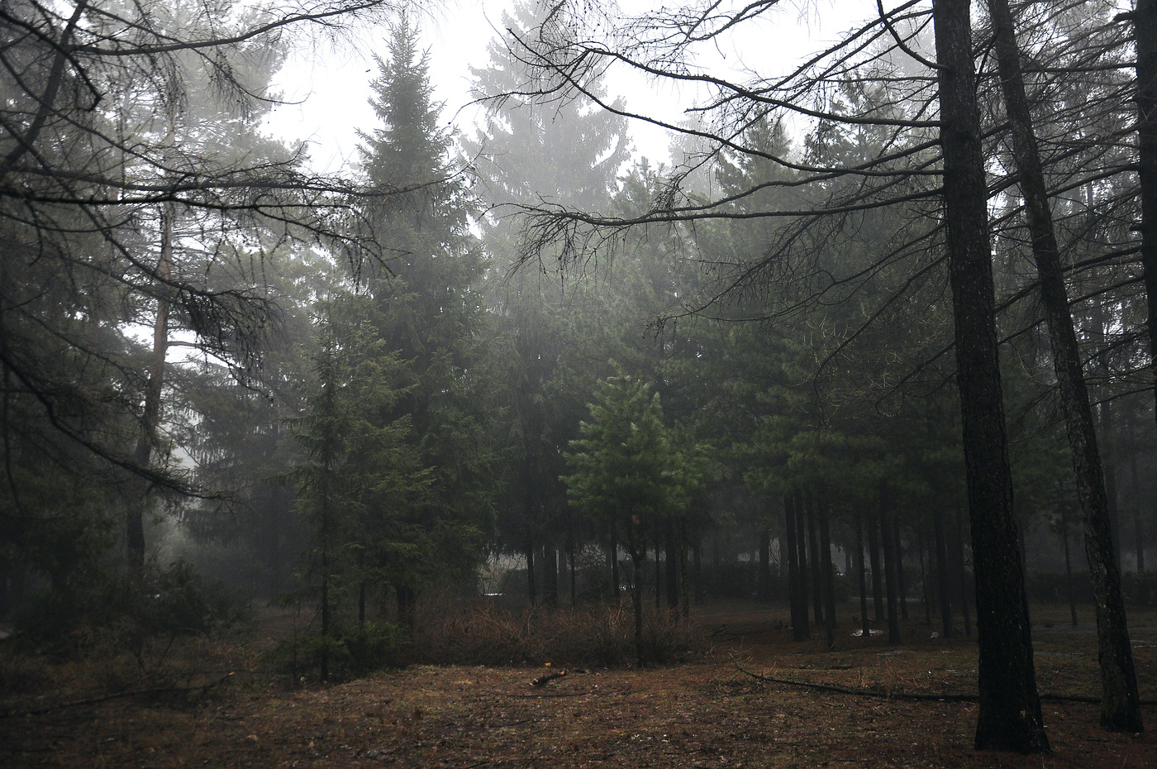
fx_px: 1156
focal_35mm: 36
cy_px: 384
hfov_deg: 53.2
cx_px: 578
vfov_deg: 36.8
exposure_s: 1/250
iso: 320
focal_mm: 24
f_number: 3.8
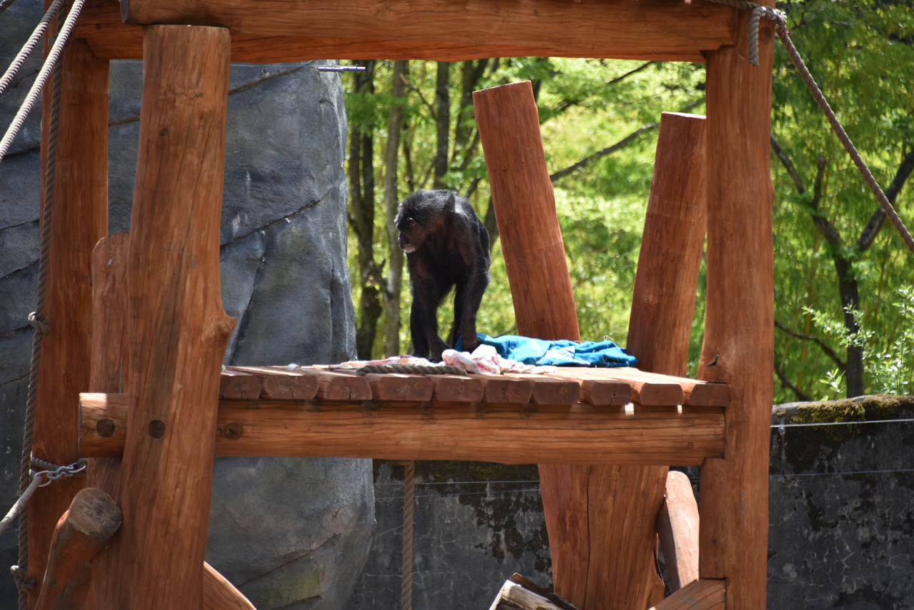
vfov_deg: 4.6
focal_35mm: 300
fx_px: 7618
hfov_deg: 6.9
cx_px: 457
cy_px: 305
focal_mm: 300
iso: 360
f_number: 5.6
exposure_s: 1/640
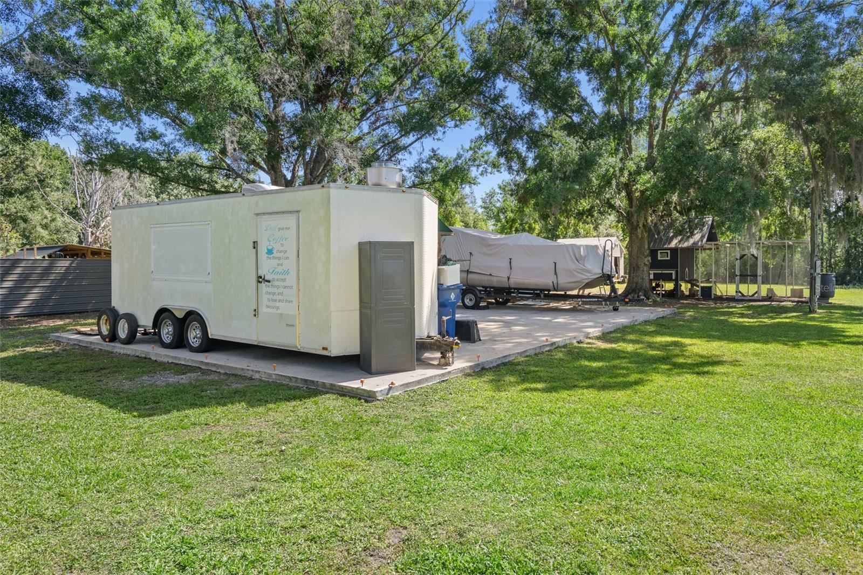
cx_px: 432
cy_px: 288
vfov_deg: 57.2
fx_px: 527
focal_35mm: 22
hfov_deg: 78.6
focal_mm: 22
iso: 320
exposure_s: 1/15
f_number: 8
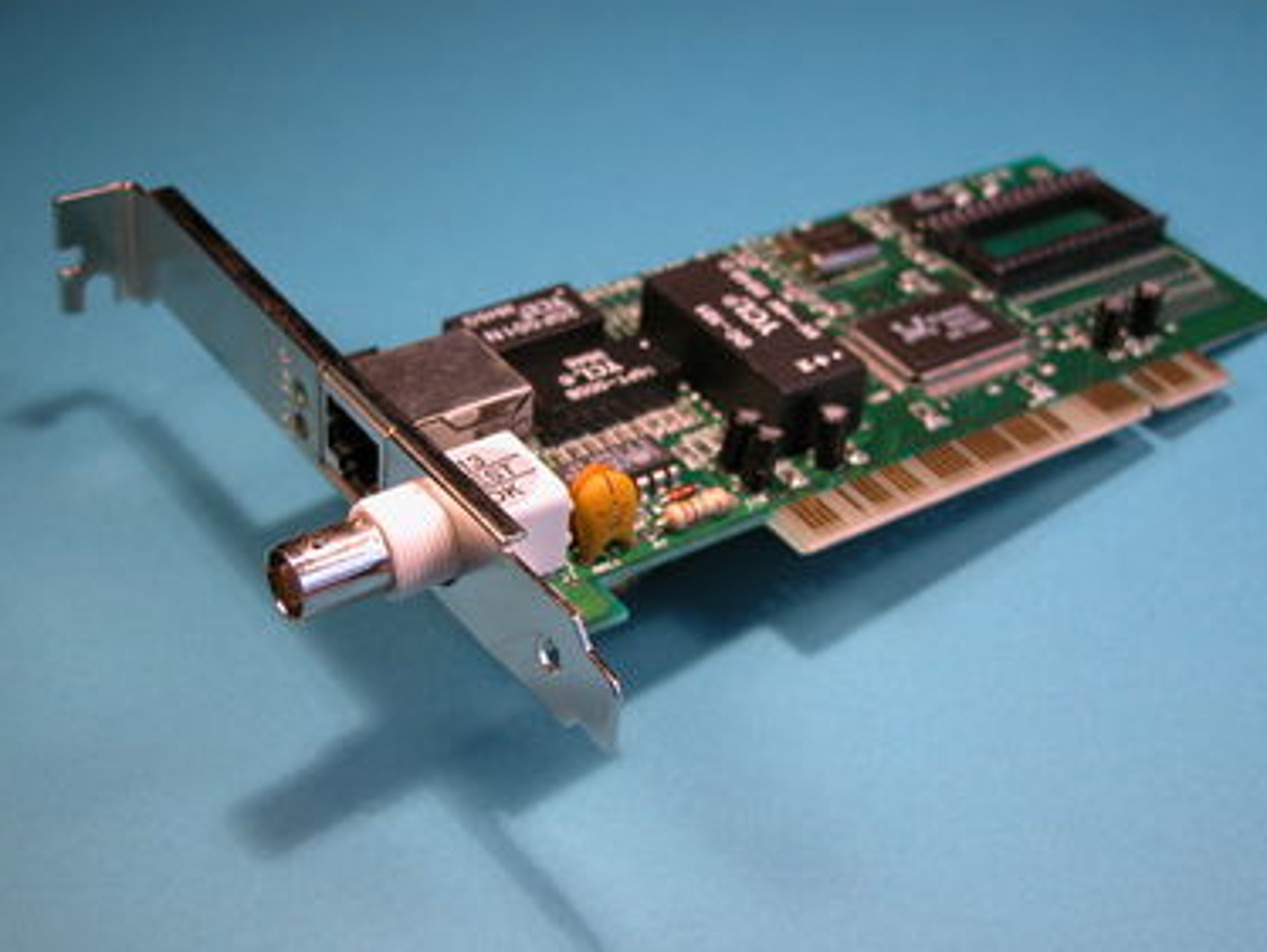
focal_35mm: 62
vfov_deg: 23.7
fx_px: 2271
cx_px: 667
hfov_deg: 31.2
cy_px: 491
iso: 100
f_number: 3.1
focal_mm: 14.7
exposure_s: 1/62.6
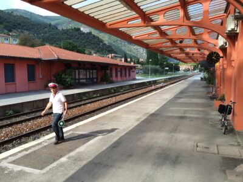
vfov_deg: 46.8
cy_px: 91
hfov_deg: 60.0
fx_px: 211
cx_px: 122
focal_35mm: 30
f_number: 2.2
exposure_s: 1/662
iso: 32
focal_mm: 4.12
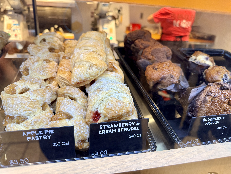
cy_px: 87
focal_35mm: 24
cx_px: 116
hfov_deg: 71.6
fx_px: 160
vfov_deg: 56.8
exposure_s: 1/120
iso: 200
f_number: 1.78
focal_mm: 6.76
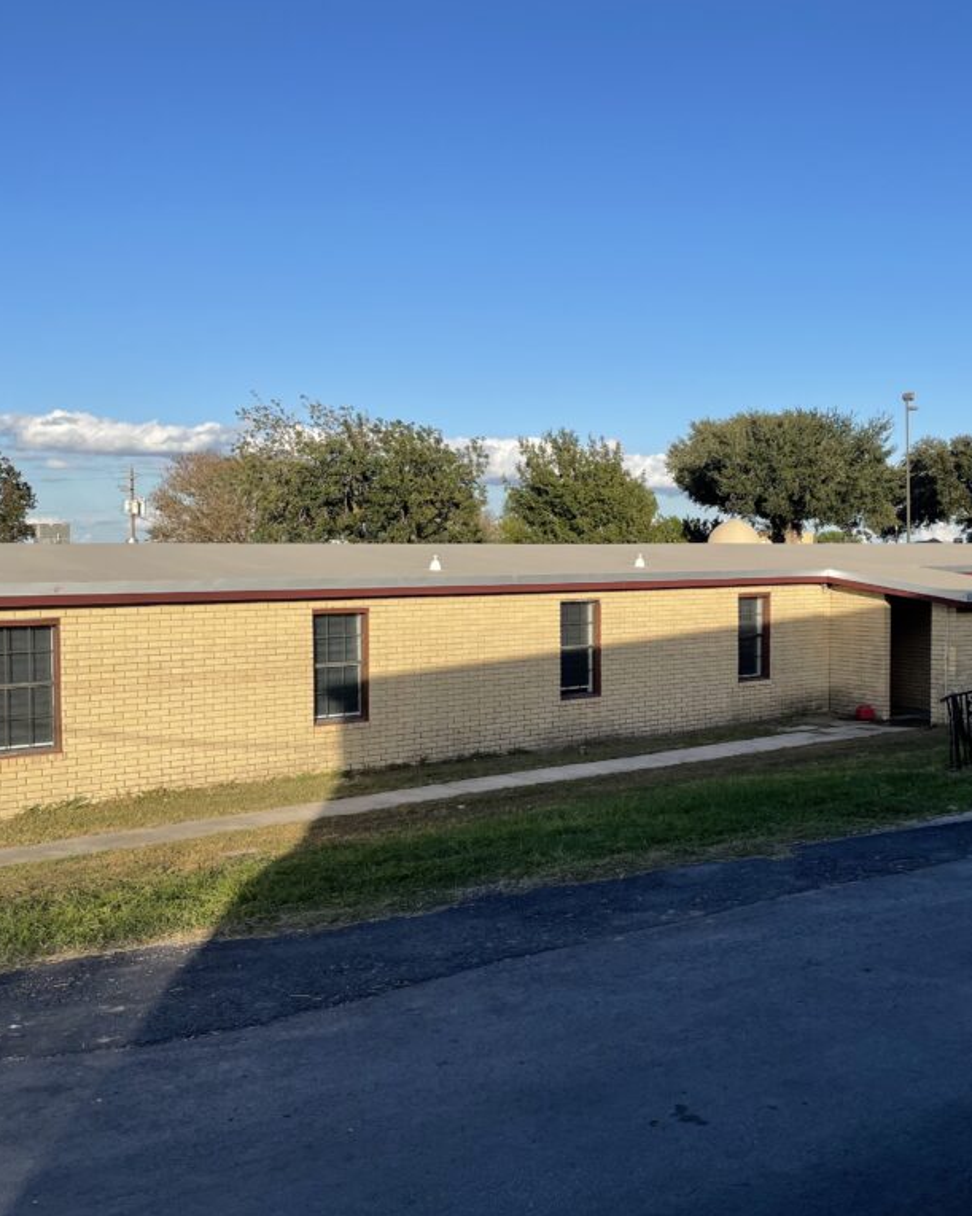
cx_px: 601
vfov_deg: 52.9
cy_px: 608
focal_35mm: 34
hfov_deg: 43.0
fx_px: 1223
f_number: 1.6
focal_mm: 4.2
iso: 32
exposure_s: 1/2959
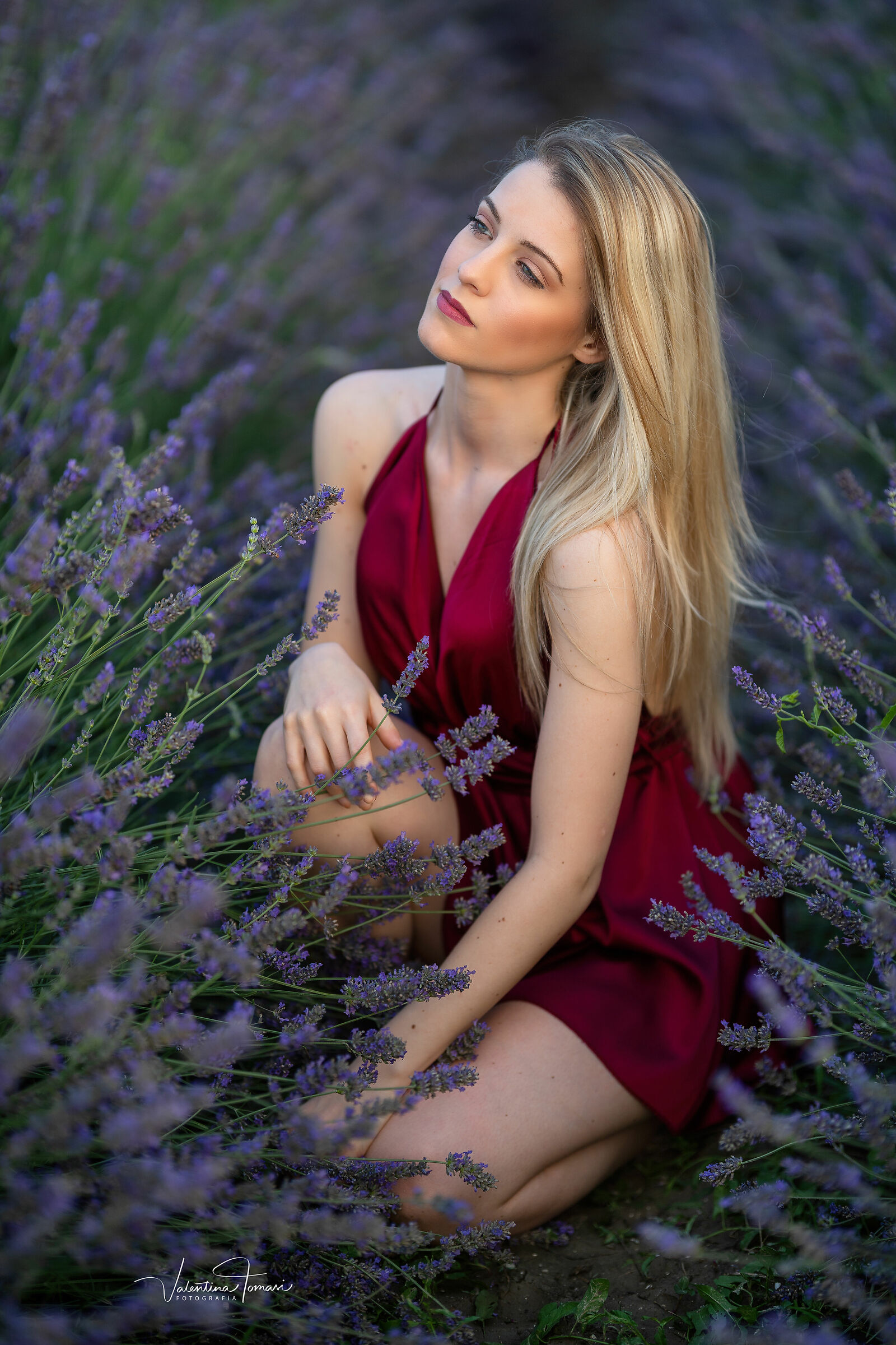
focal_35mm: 105
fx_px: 3920
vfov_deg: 19.5
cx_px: 448
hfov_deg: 13.0
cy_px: 672
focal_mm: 105
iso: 125
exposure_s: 1/800
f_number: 1.4
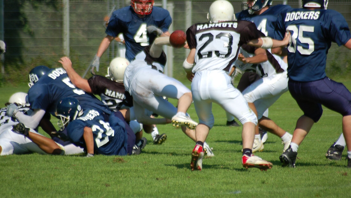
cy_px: 87
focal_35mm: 471
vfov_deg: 2.6
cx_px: 176
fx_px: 4383
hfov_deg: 4.6
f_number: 5.6
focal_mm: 300
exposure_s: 1/1000
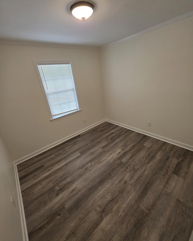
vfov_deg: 100.6
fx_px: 100
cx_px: 99
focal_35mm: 14
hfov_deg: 88.0
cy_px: 115
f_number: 1.9
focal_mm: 2.2
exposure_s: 1/120
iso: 200
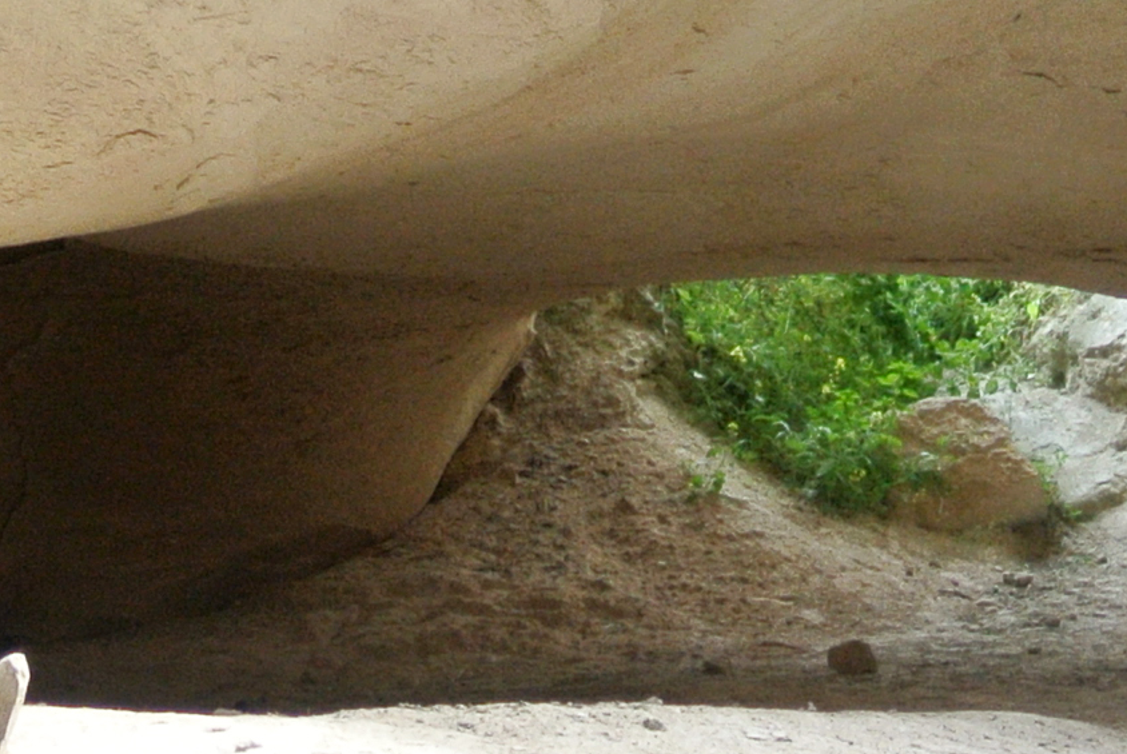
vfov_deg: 10.2
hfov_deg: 15.4
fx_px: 4169
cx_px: 499
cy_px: 779
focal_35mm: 133
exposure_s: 1/125
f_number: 3.5
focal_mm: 11
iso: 280
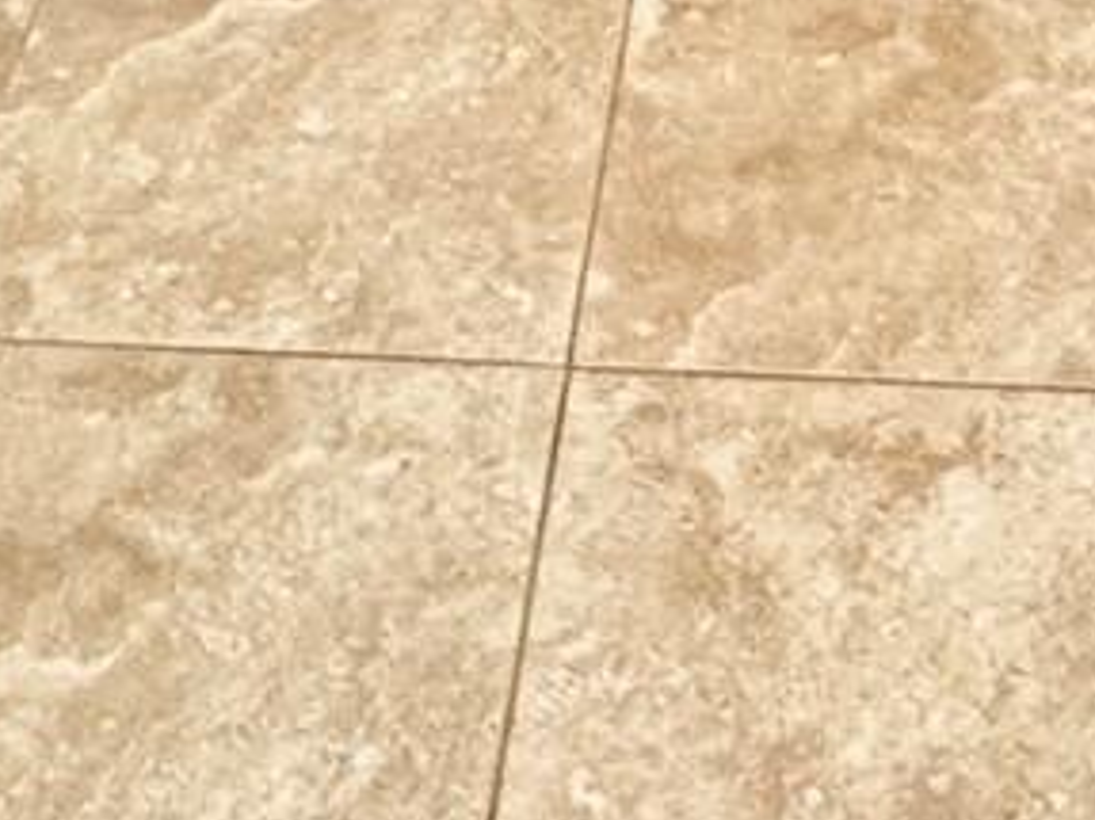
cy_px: -1896
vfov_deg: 9.7
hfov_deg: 19.4
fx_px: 3162
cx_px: 878
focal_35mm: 100
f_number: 2.2
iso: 320
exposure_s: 1/120
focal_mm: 2.22
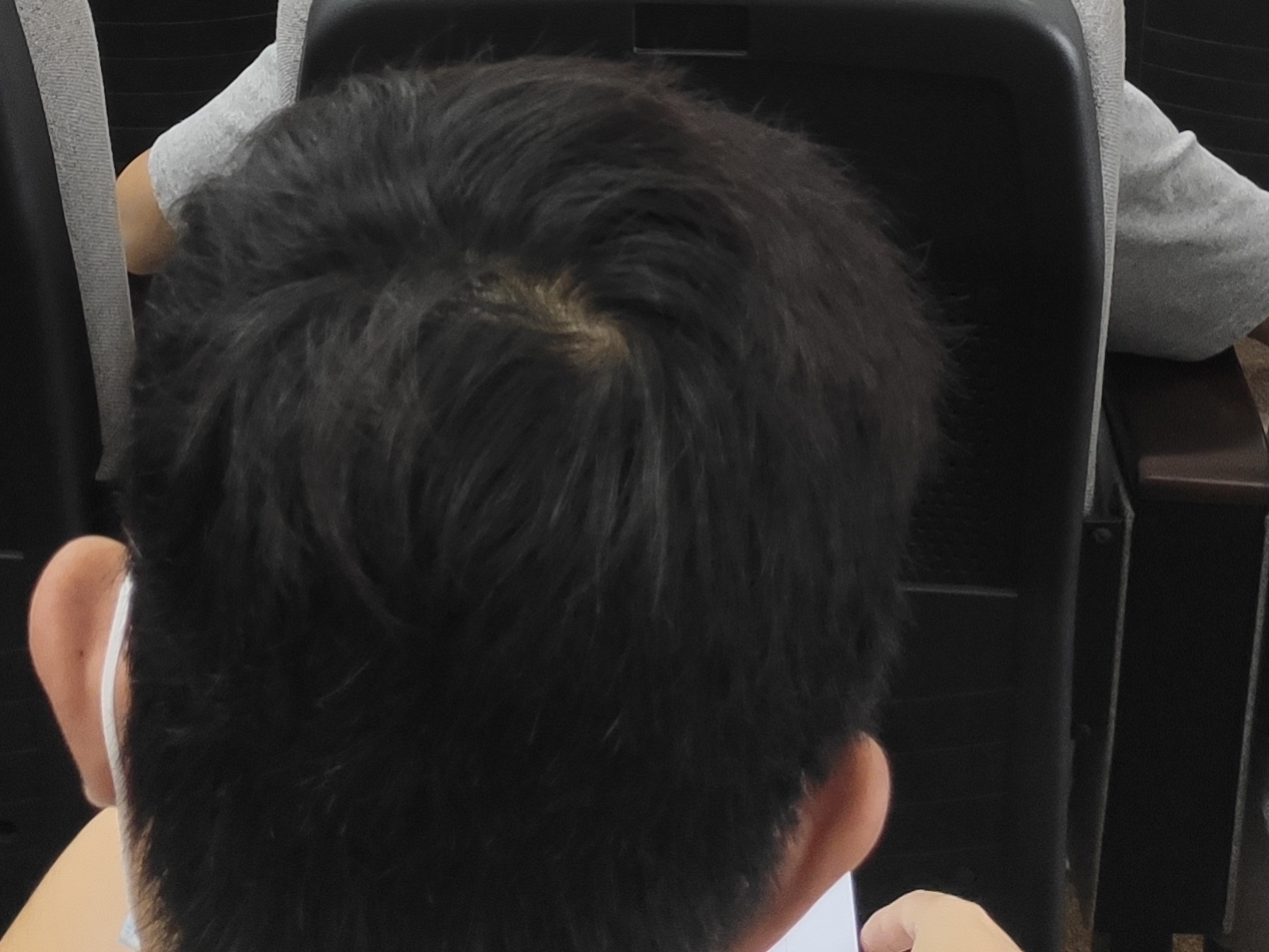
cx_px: 499
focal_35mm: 82
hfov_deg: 23.8
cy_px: -544
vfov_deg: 16.2
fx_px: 3006
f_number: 1.75
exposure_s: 1/50
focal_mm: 4.77
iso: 405
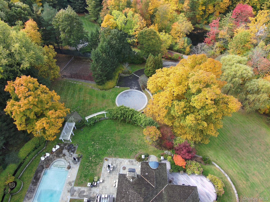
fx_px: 164
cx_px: 135
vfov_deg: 63.4
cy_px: 101
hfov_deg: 79.0
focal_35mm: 21
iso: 100
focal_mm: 3.7
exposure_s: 1/204
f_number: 2.8
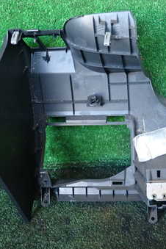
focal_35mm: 46
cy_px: 96
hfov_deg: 28.2
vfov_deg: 42.5
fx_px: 318
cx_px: 149
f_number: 2
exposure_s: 1/30
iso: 200
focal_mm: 4.5
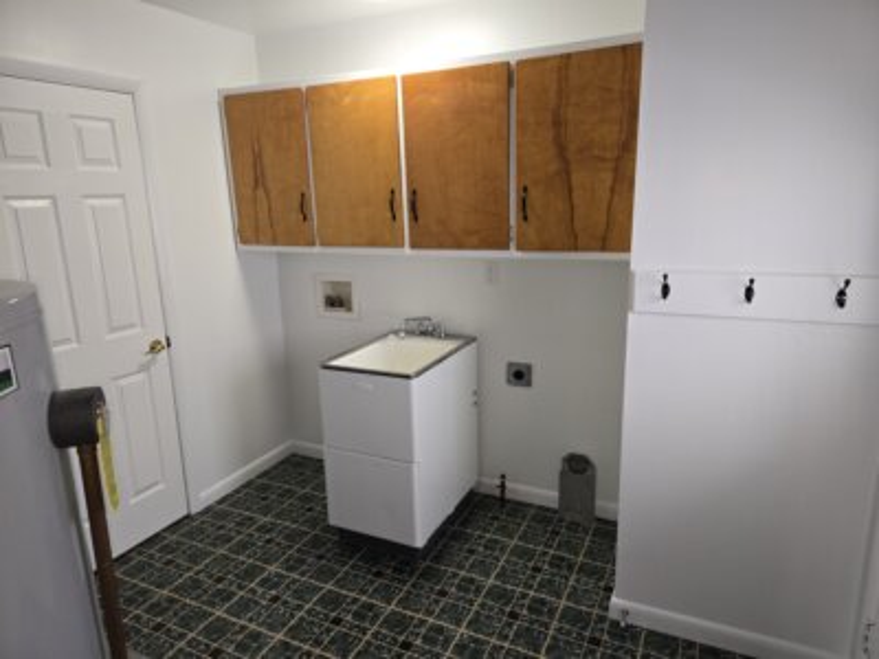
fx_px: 584
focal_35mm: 23
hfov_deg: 73.9
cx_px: 440
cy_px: 330
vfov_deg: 58.9
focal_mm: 5.4
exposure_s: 1/60
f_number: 1.8
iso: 64
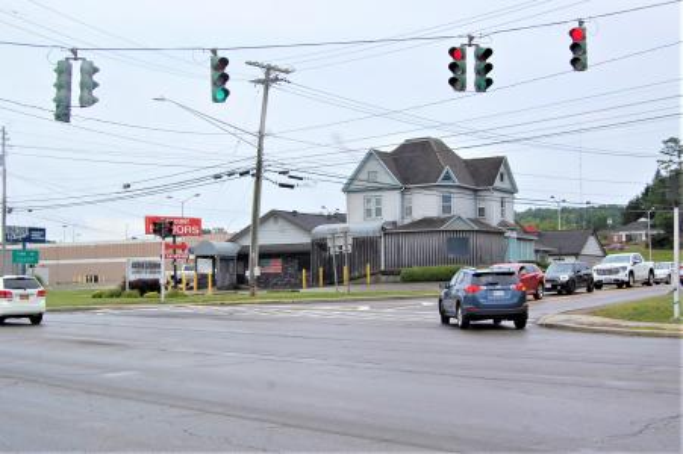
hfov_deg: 38.9
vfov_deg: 26.4
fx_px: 967
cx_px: 342
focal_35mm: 51
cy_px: 227
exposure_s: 1/250
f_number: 8
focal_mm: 34
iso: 200
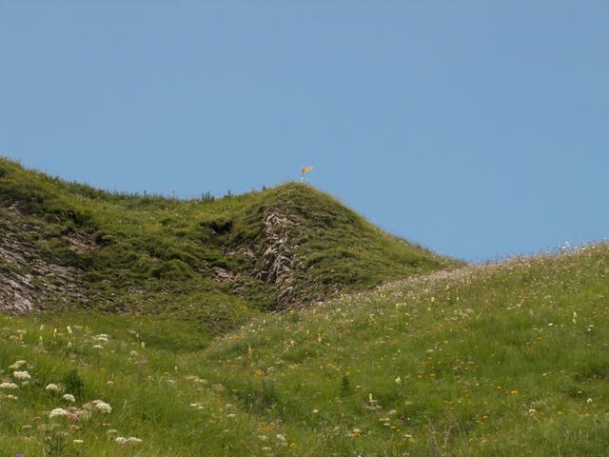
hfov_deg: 16.7
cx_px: 304
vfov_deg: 12.6
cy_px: 228
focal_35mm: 118
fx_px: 2076
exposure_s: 1/100
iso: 50
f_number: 7.1
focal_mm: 19.35
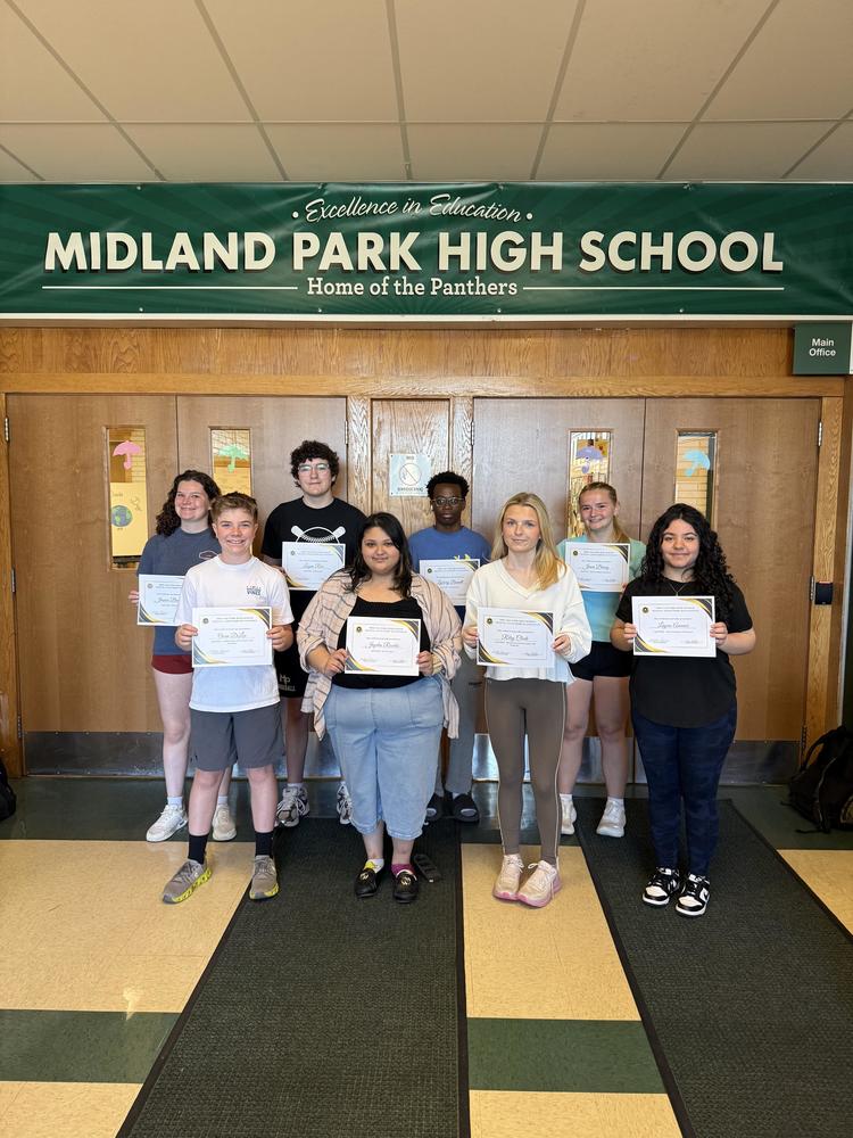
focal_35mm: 24
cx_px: 426
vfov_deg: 71.6
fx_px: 789
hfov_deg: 56.8
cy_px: 569
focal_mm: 6.76
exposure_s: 1/75
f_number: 1.78
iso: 200
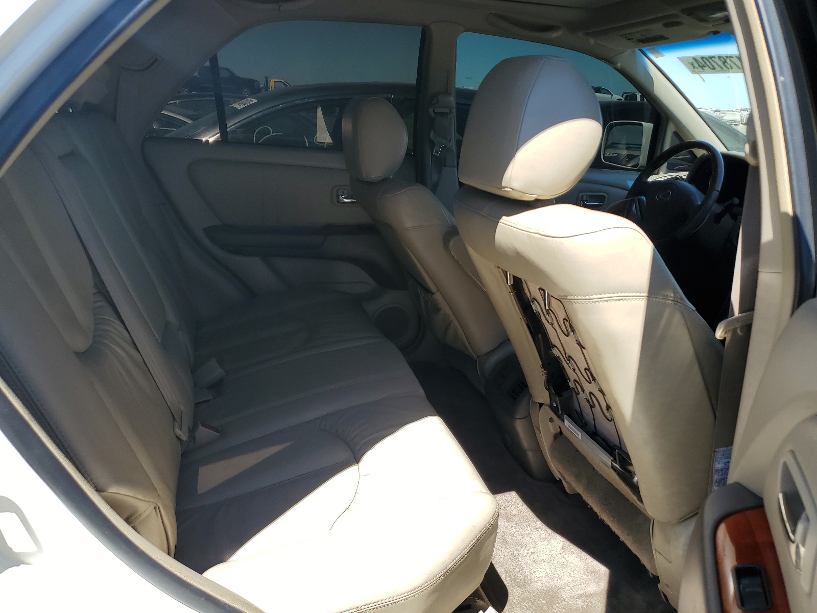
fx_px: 614
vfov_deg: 53.1
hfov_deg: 67.3
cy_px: 306
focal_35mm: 26
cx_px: 408
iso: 50
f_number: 1.5
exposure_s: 1/1111
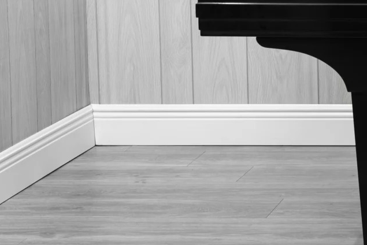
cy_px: -62
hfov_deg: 13.2
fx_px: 1438
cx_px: 640
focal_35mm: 141
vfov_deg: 9.6
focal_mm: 35
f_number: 10
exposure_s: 1/1.67
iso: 100
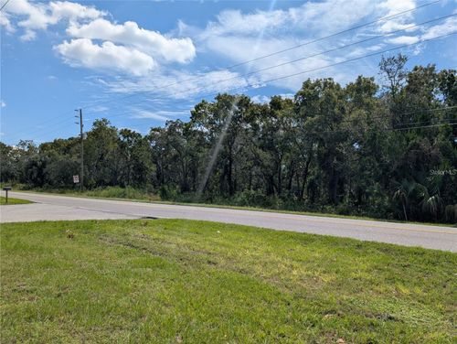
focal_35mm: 24
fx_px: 317
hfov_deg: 71.5
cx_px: 228
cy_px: 172
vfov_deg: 56.9
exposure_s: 1/2604
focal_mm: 6.9
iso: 22
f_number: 1.68
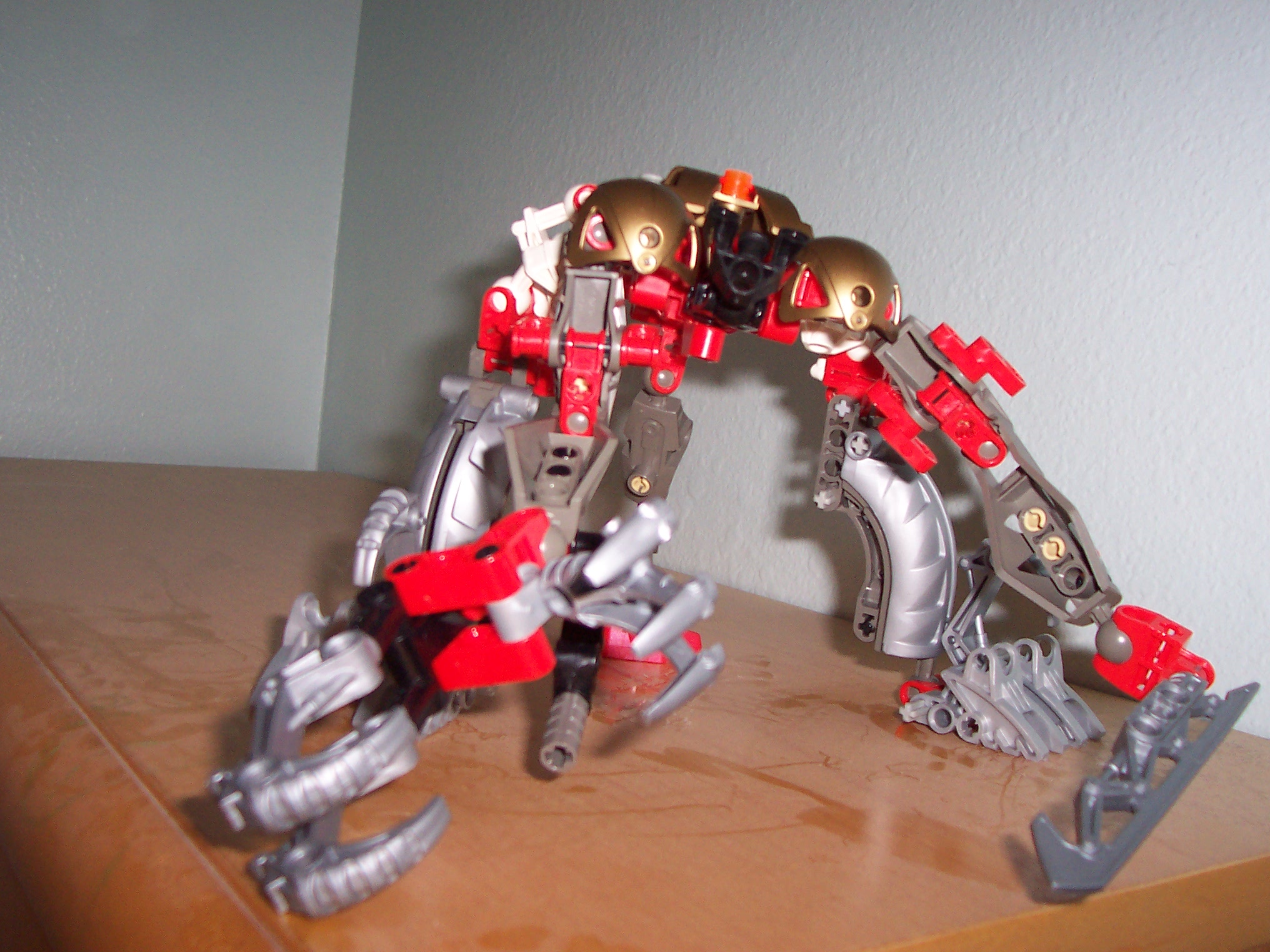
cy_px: 476
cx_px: 635
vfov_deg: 38.7
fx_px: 1357
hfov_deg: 50.1
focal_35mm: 37
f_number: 2.8
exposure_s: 1/60
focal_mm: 5.6
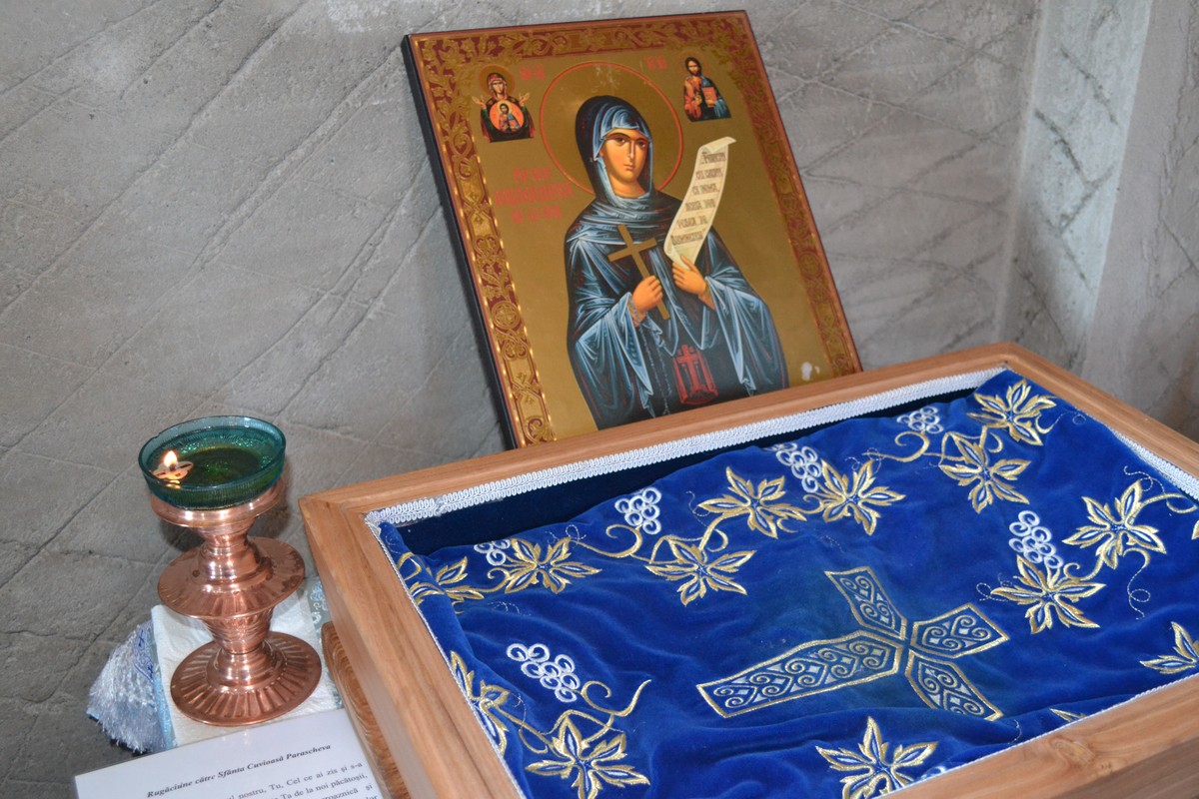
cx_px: 600
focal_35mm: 36
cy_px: 400
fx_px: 1199
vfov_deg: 36.9
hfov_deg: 53.1
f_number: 4
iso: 2000
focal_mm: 24
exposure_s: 1/60
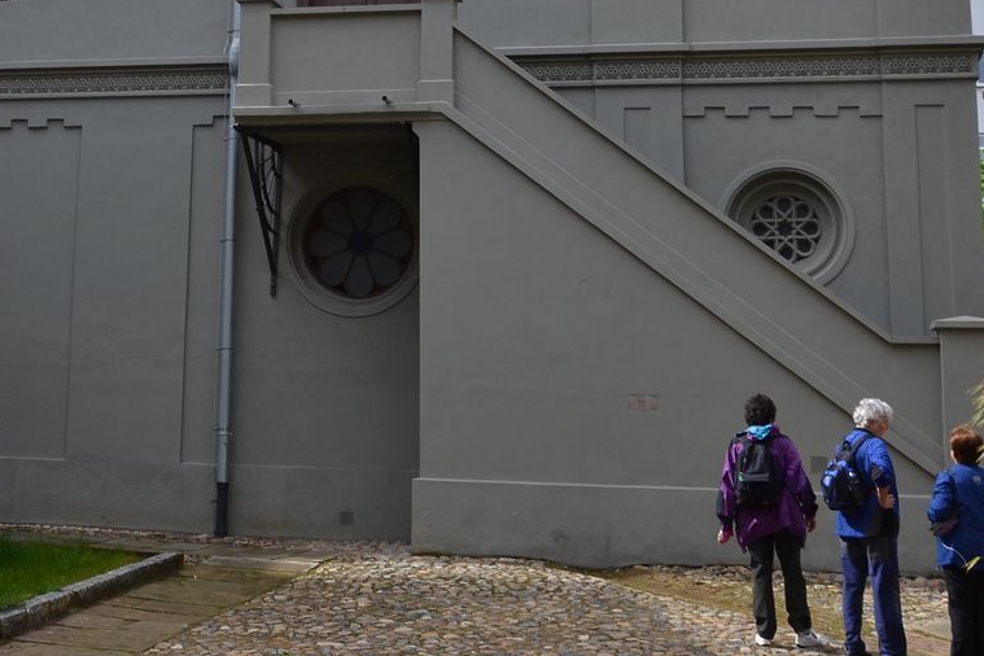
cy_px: 14
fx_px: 1749
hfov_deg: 30.9
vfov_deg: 20.6
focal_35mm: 64
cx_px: 240
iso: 100
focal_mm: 18
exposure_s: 1/200
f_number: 7.1
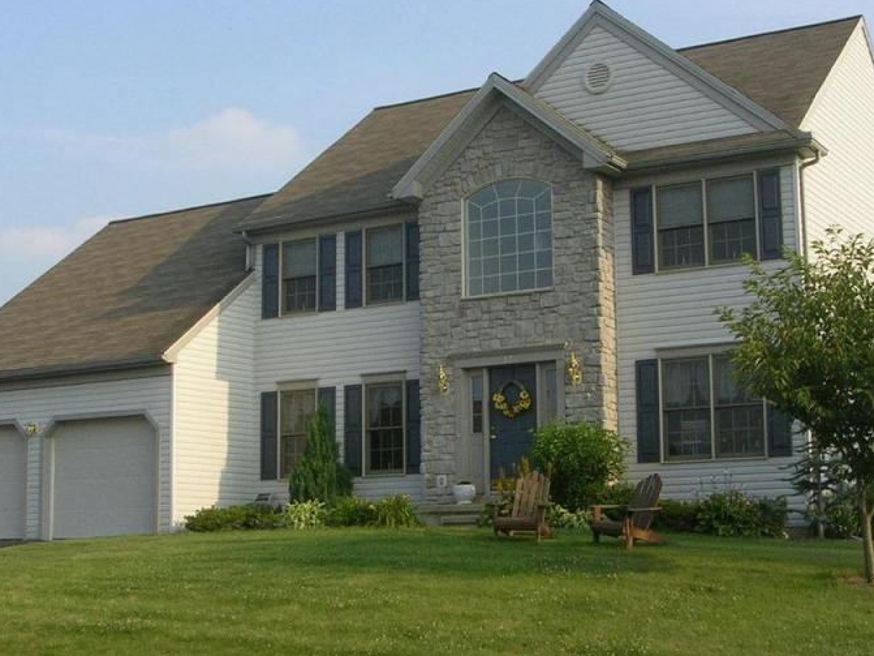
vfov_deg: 25.2
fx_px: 1464
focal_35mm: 58
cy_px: 348
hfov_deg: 33.2
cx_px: 419
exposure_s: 1/206
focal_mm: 5.8
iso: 50
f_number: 5.6
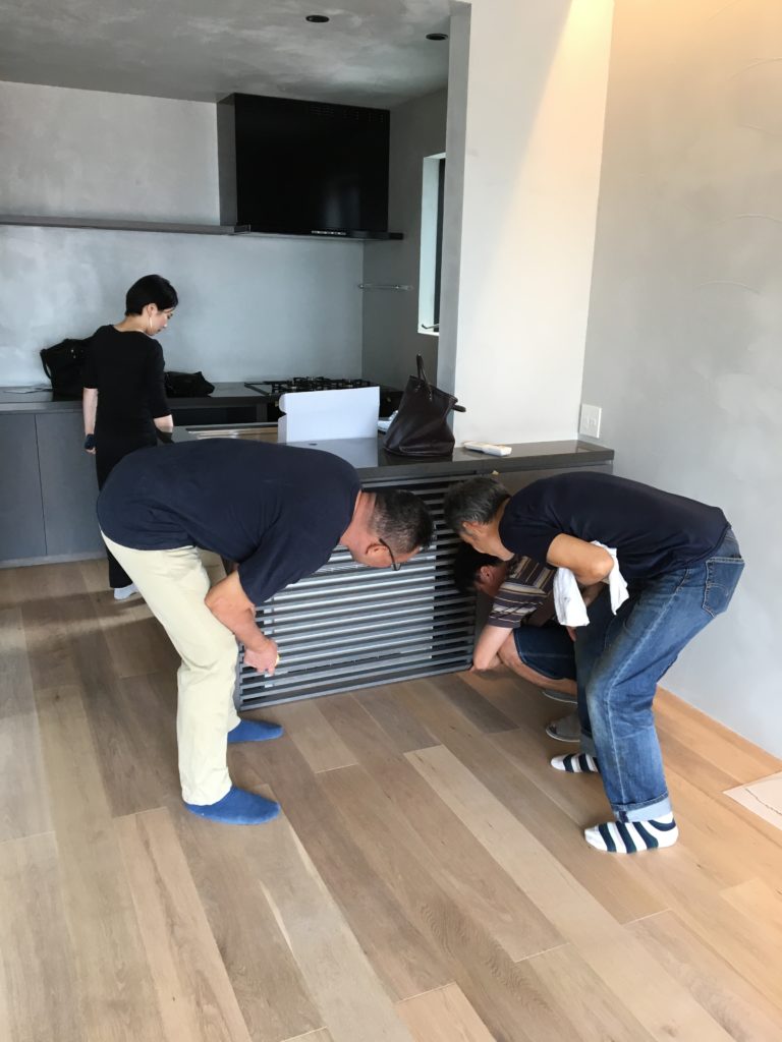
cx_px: 391
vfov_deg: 61.7
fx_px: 874
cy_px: 521
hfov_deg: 48.2
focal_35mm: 29
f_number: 2.2
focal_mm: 4.15
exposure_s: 1/30
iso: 40
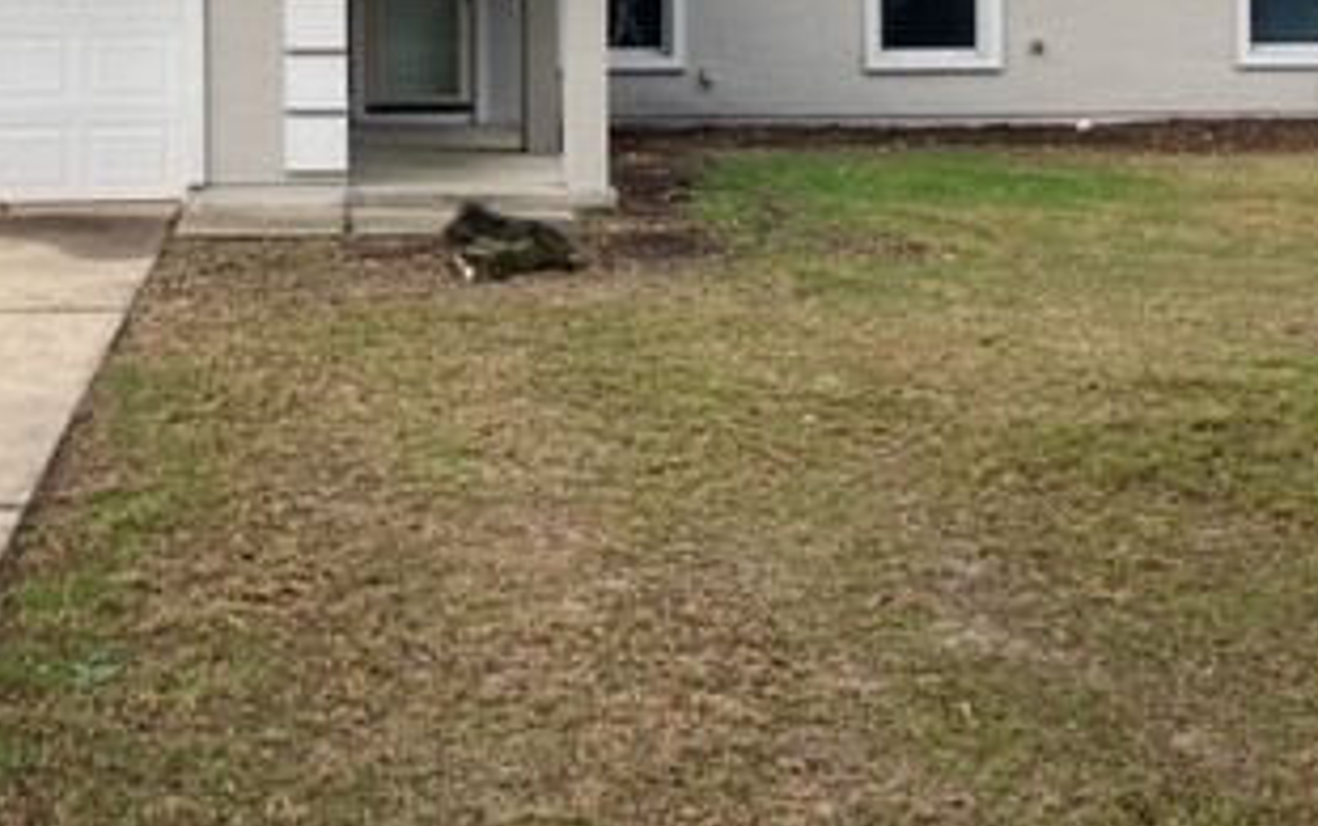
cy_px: 17
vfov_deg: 20.7
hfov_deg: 32.9
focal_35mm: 61
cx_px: 364
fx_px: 2193
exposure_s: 1/545
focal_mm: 3.99
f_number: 1.8
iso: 20
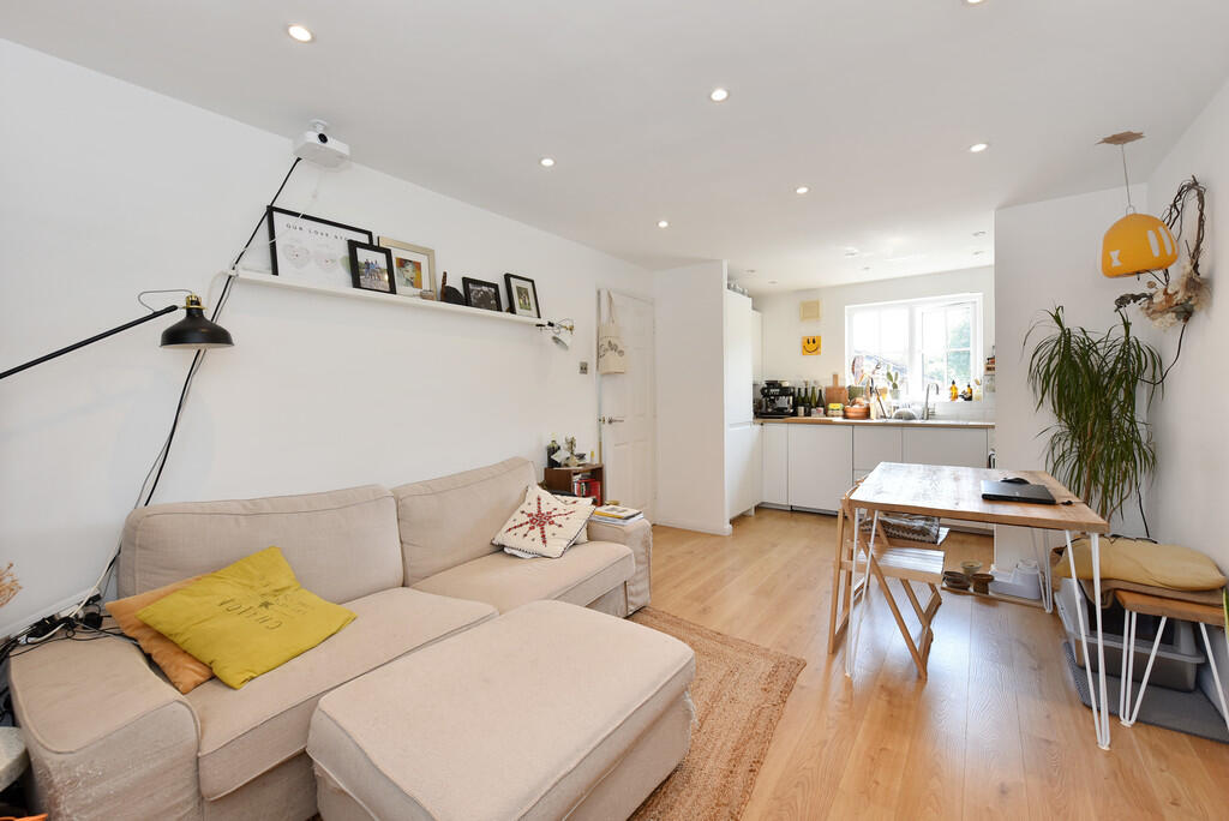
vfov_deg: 81.3
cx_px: 614
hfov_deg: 104.2
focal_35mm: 14
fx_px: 478
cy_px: 410
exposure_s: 1/50
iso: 400
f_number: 8
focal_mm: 14
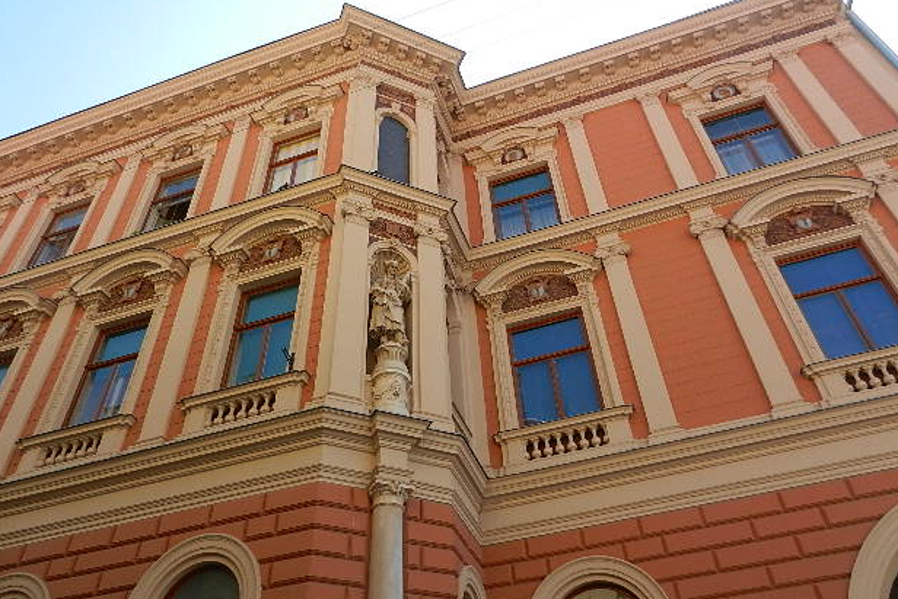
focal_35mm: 27
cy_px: 294
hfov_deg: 67.4
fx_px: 674
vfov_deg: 48.0
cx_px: 461
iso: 160
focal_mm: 4.5
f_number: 3.5
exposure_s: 1/800
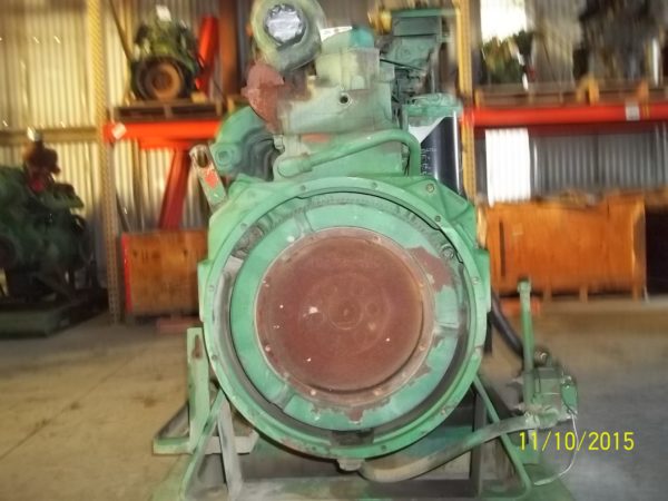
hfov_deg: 56.8
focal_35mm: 32
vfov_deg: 44.2
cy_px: 250
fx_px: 618
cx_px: 334
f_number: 2.9
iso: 250
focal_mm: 5.7
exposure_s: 1/30
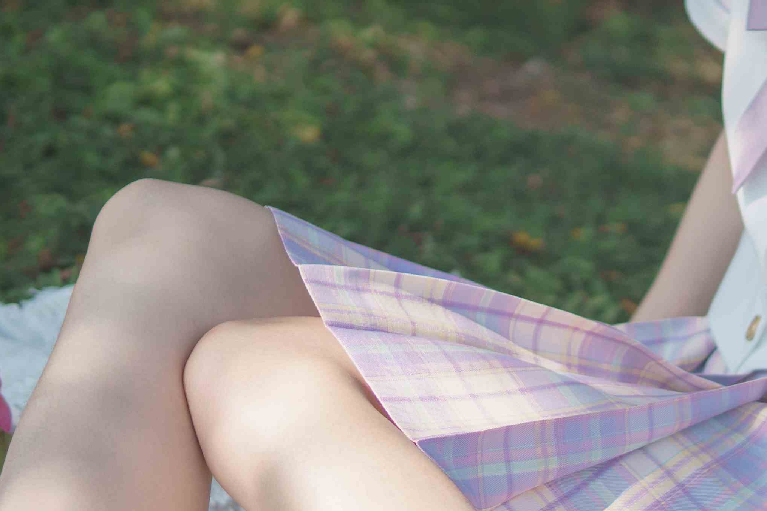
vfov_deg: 10.3
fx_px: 2833
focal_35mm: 133
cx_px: 704
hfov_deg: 15.2
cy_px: 278
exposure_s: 1/1600
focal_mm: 30
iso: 100
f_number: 2
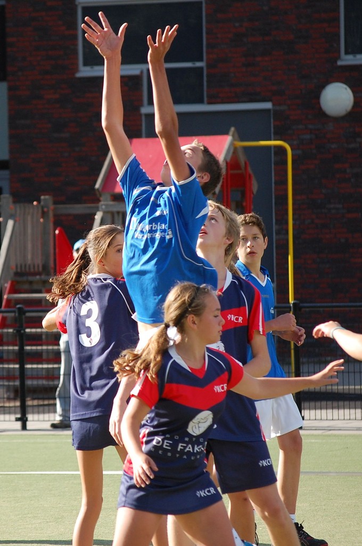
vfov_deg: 11.4
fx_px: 2722
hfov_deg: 7.6
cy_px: 273
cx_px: 181
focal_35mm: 180
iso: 400
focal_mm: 120
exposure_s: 1/800
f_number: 4.8
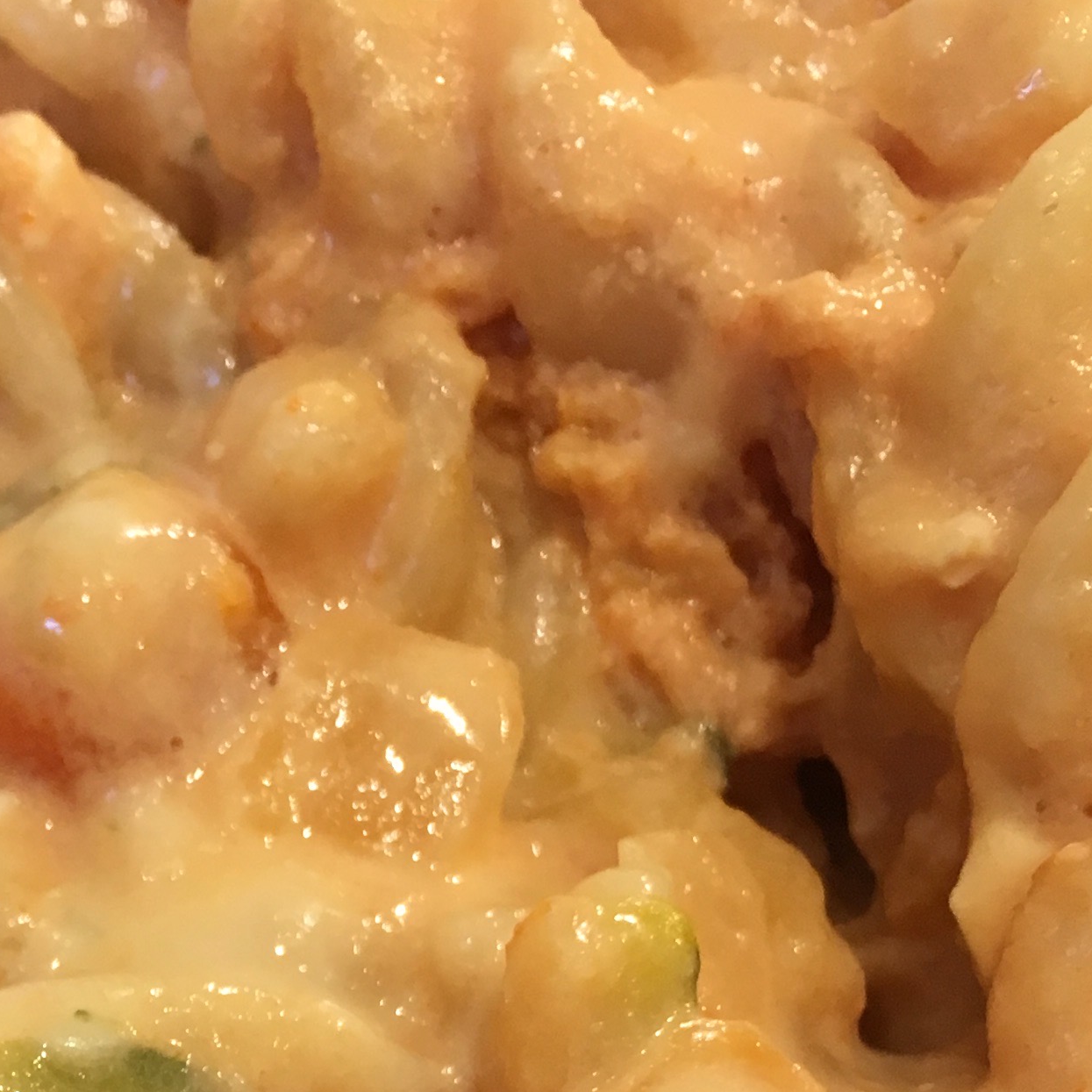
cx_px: -81
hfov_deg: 20.0
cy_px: 1430
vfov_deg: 19.3
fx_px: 2962
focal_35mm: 83
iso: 50
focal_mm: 4.15
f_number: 2.2
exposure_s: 1/33
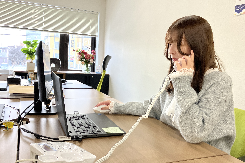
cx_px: 126
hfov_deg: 61.9
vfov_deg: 43.6
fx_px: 204
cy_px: 81
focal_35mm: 30
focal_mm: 3.99
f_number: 1.8
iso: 64
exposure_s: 1/121
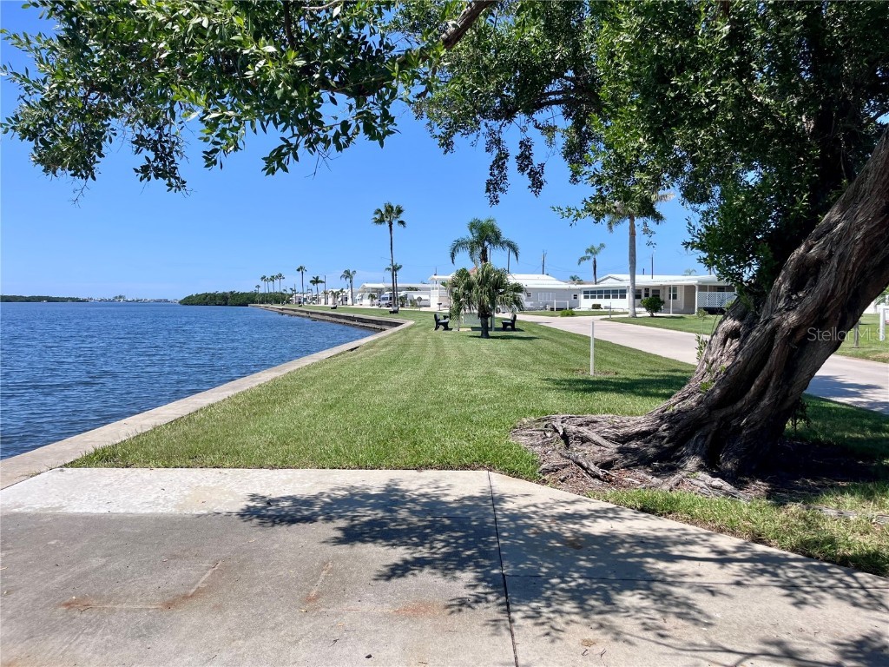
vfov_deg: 53.1
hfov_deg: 67.3
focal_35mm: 26
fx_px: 668
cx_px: 444
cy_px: 334
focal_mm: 5.1
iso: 50
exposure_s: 1/4149
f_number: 1.6
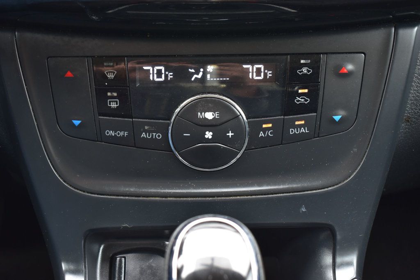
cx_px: 210
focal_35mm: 57
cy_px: 140
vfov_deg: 23.8
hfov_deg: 35.1
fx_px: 665
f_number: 6.3
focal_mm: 38
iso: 450
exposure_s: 1/15
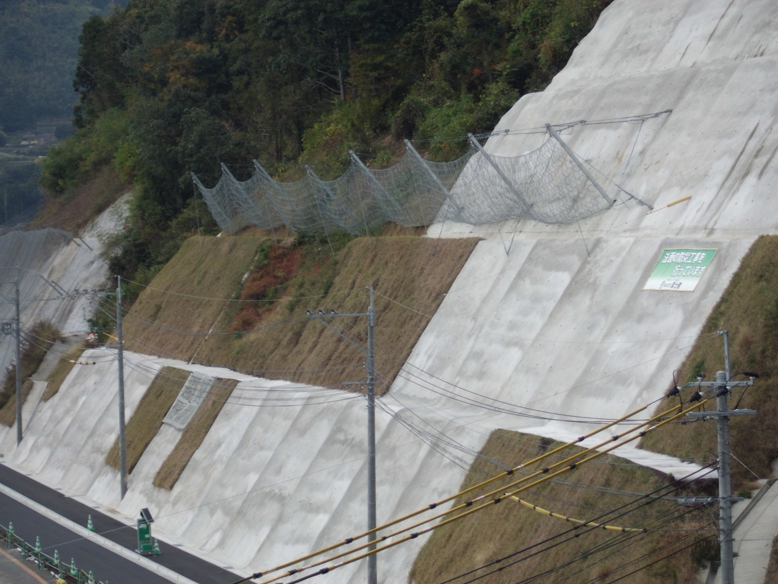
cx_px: 389
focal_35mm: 130
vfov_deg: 11.4
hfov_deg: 15.2
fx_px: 2922
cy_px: 292
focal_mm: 23
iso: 100
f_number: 6.5
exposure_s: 1/160
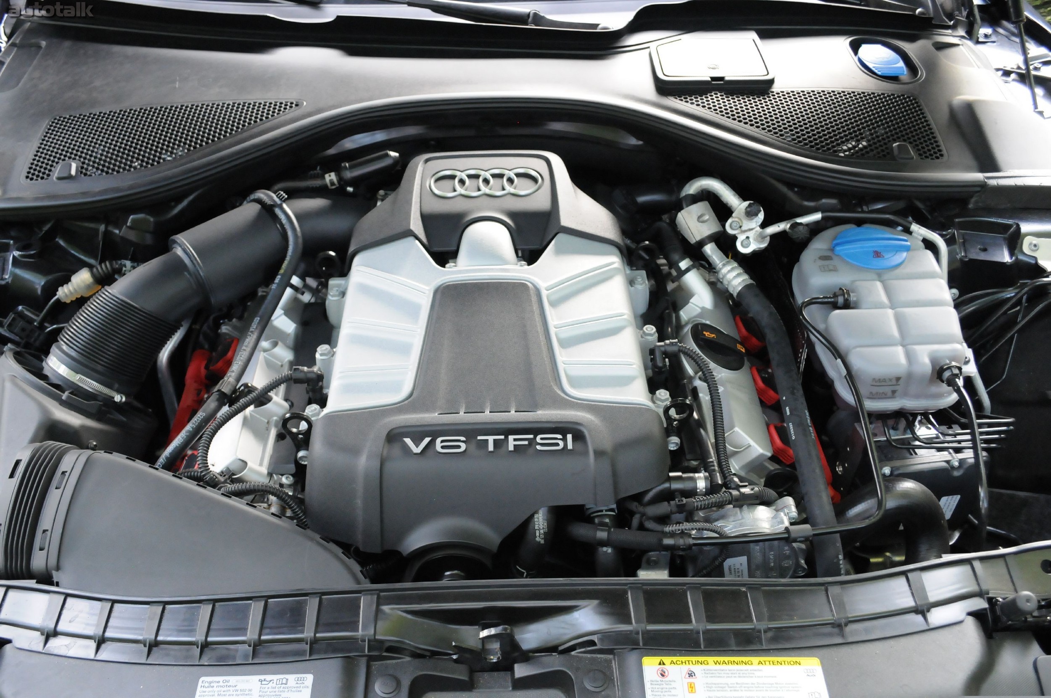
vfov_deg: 39.9
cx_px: 526
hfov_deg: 57.3
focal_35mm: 33
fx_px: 962
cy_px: 349
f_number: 5.6
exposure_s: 1/30
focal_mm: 22
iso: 2000
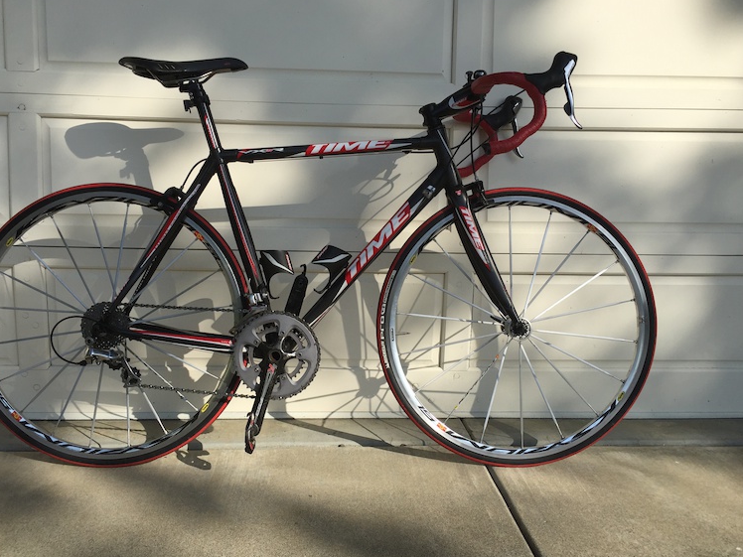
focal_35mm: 31
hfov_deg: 58.3
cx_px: 356
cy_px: 271
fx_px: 665
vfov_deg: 45.4
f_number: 2.2
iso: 32
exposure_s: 1/2475
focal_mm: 4.15
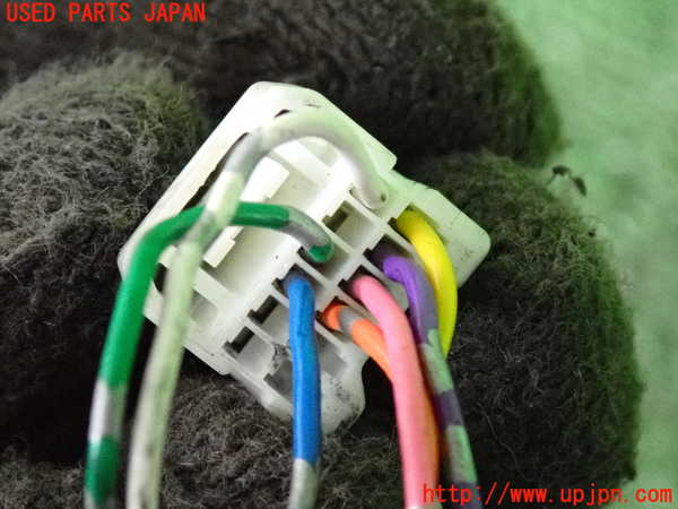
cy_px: 254
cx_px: 339
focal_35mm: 100
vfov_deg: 14.8
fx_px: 1959
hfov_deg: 19.6
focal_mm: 18
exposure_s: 1/125
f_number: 4.9
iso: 5000
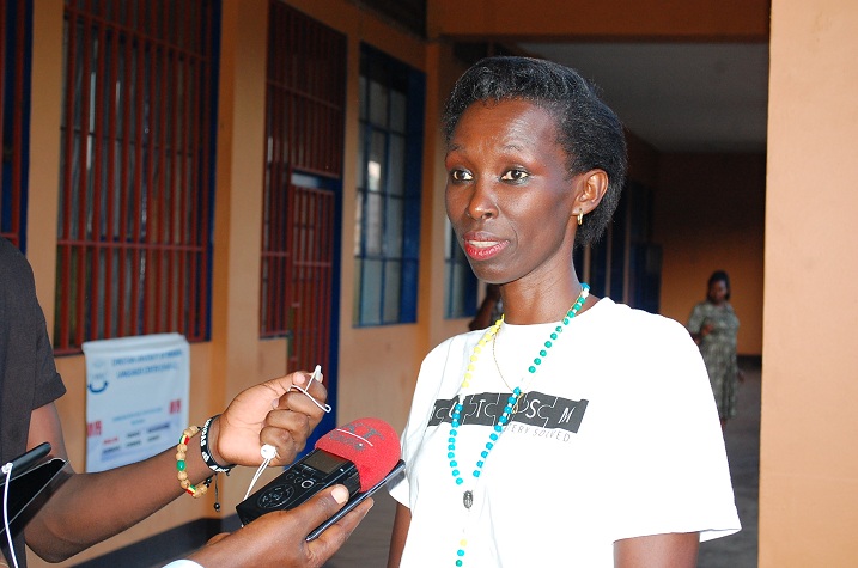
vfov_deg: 22.5
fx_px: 1427
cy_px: 284
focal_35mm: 60
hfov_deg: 33.5
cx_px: 429
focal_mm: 40
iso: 800
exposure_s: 1/160
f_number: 6.3
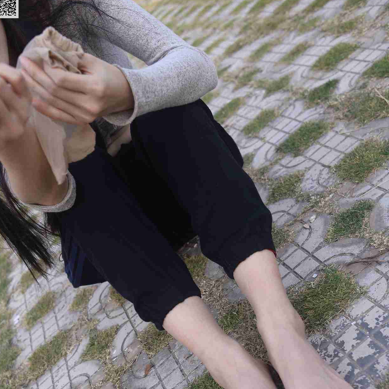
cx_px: 186
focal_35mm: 47
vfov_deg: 35.3
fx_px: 598
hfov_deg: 36.1
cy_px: 288
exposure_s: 1/250
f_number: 5.6
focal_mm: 35
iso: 100
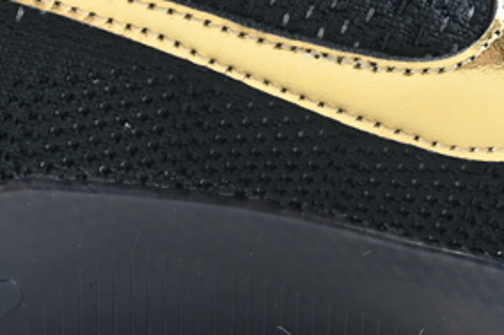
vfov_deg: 6.2
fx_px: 3108
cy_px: 14
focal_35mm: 222
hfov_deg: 9.3
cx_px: 343
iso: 100
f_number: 5.3
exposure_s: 1/20
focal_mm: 35
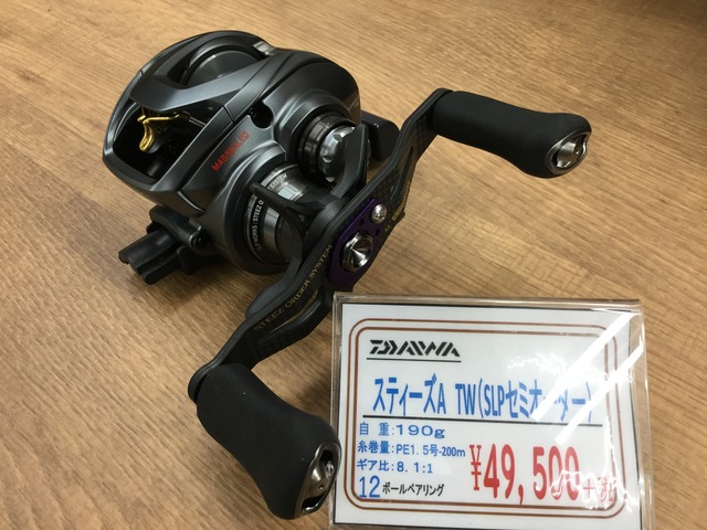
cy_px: 265
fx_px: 633
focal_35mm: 31
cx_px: 354
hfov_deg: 58.4
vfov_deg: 45.4
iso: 40
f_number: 2.4
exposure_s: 1/33
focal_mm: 3.3
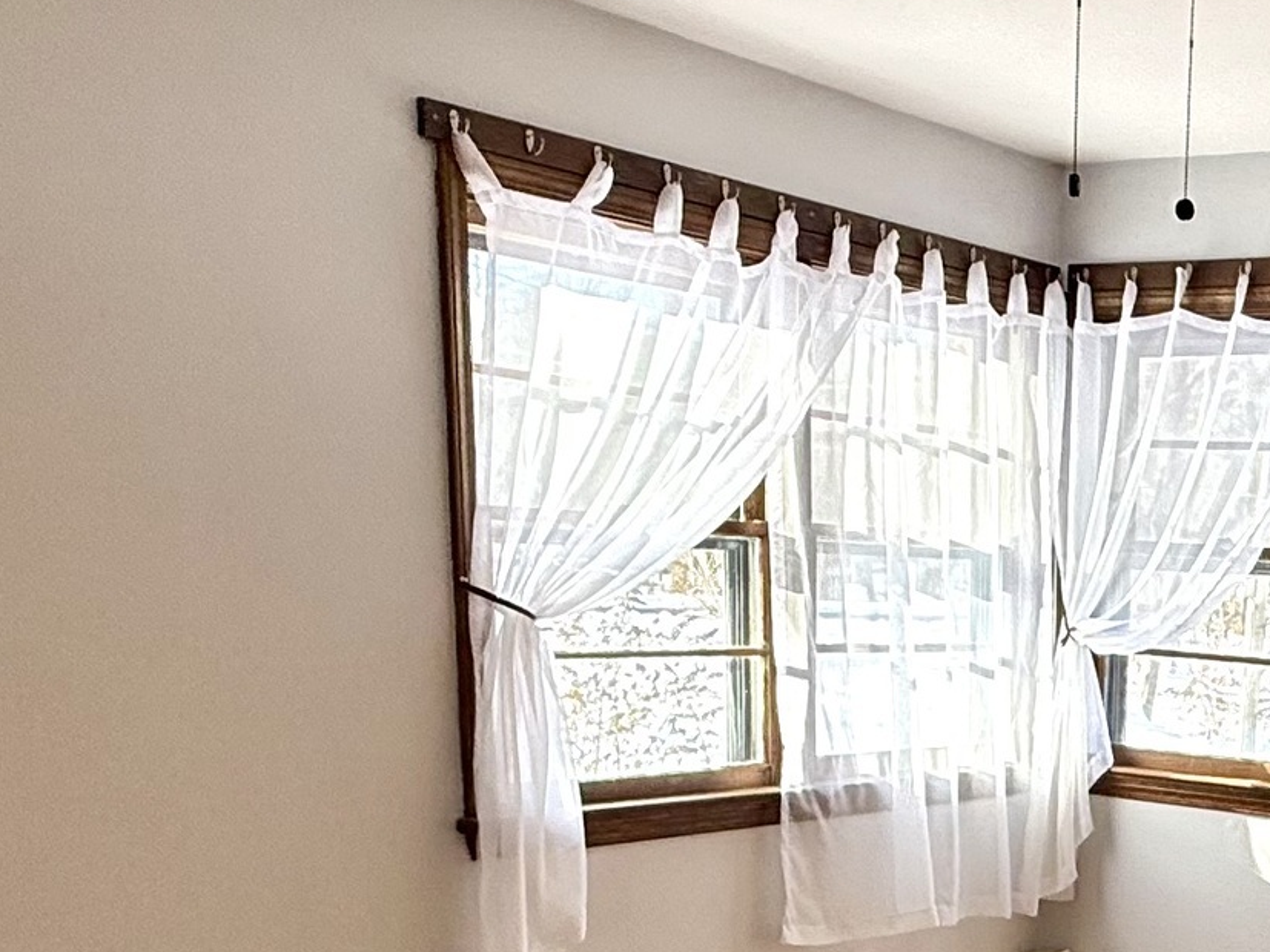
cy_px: 984
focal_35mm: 52
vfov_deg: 26.3
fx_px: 1908
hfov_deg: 33.3
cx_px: 1305
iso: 64
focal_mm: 2.22
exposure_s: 1/179
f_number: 2.2
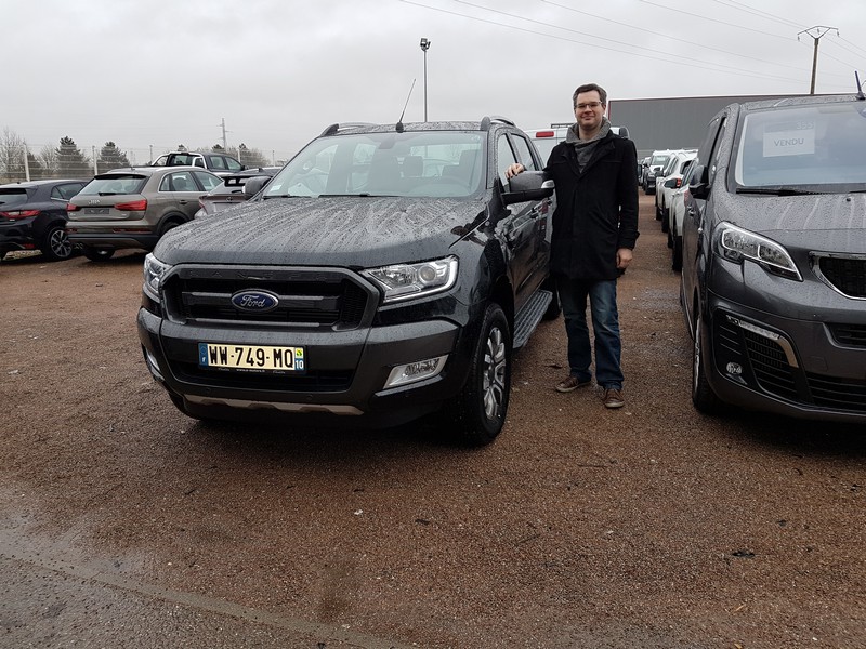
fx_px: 650
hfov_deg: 67.3
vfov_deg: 53.1
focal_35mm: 26
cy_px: 324
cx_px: 433
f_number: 1.7
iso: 40
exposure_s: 1/196
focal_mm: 4.2
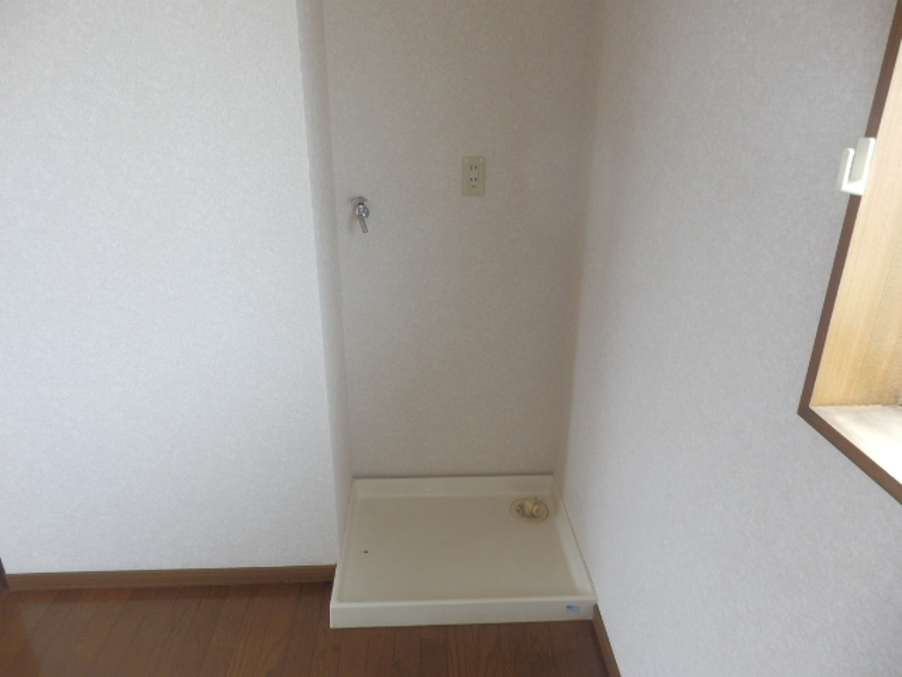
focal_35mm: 24
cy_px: 338
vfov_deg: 56.8
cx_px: 451
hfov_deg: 71.6
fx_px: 625
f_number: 3
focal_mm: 4.2
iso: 200
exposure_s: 1/30
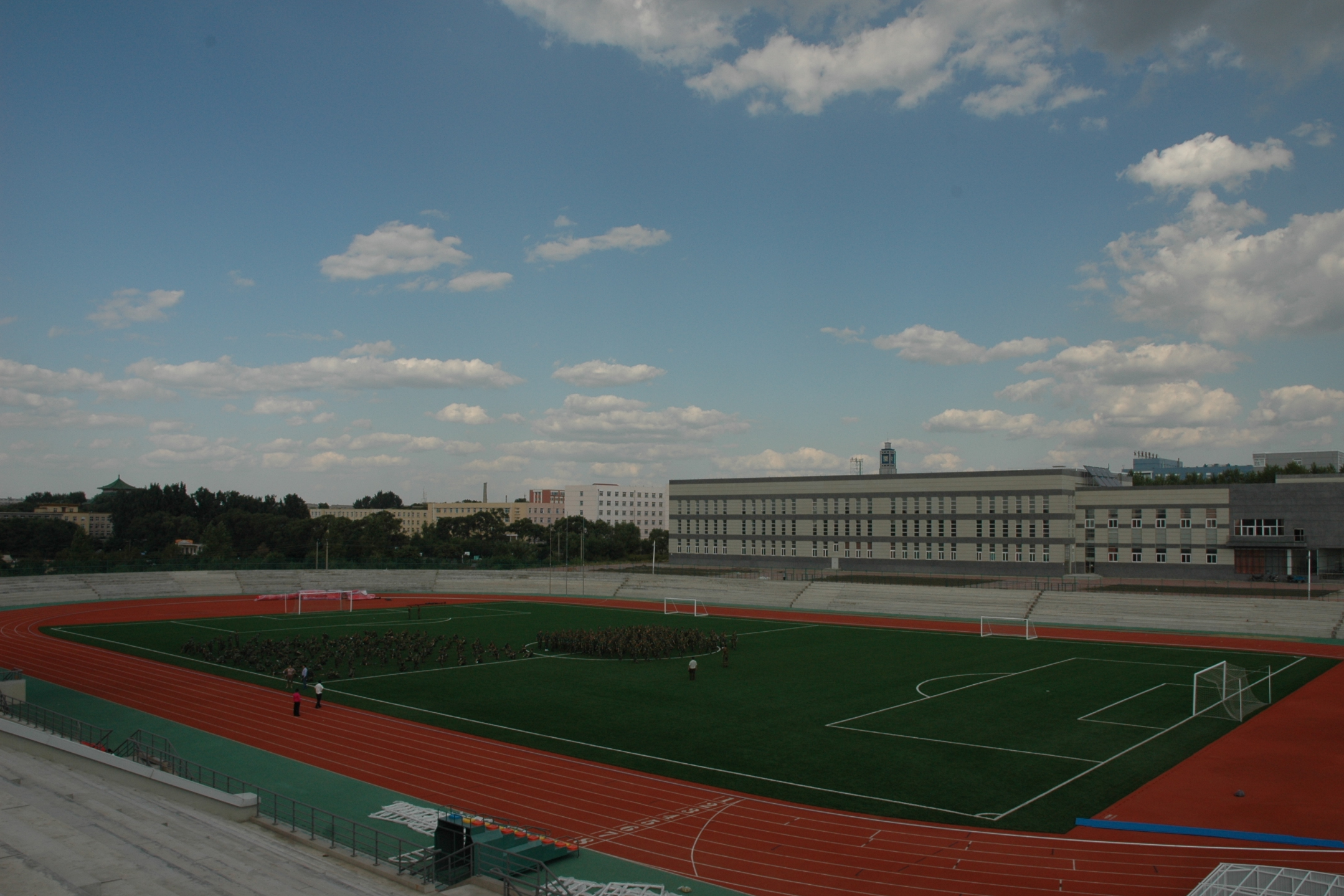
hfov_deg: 65.5
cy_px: 460
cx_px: 697
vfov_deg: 46.4
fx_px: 1045
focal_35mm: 28
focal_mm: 18
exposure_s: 1/400
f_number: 10
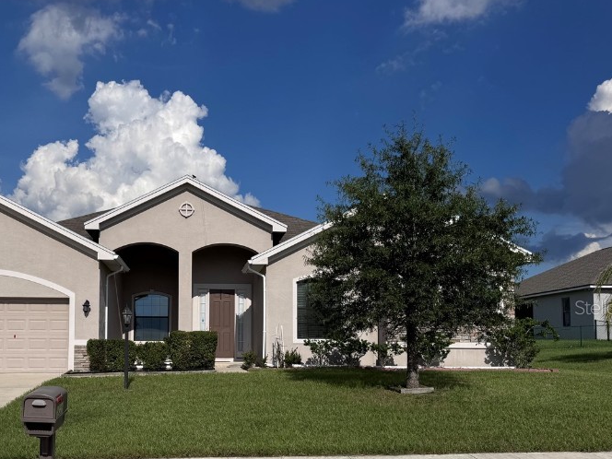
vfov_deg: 38.2
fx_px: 654
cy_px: 307
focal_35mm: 37
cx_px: 190
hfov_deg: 49.0
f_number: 1.78
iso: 80
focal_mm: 6.76
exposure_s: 1/12346
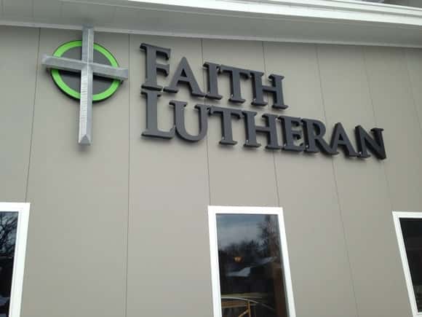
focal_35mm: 33
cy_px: 158
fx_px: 402
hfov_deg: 55.4
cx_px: 211
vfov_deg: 42.9
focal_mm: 4.12
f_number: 2.4
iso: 50
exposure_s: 1/1466
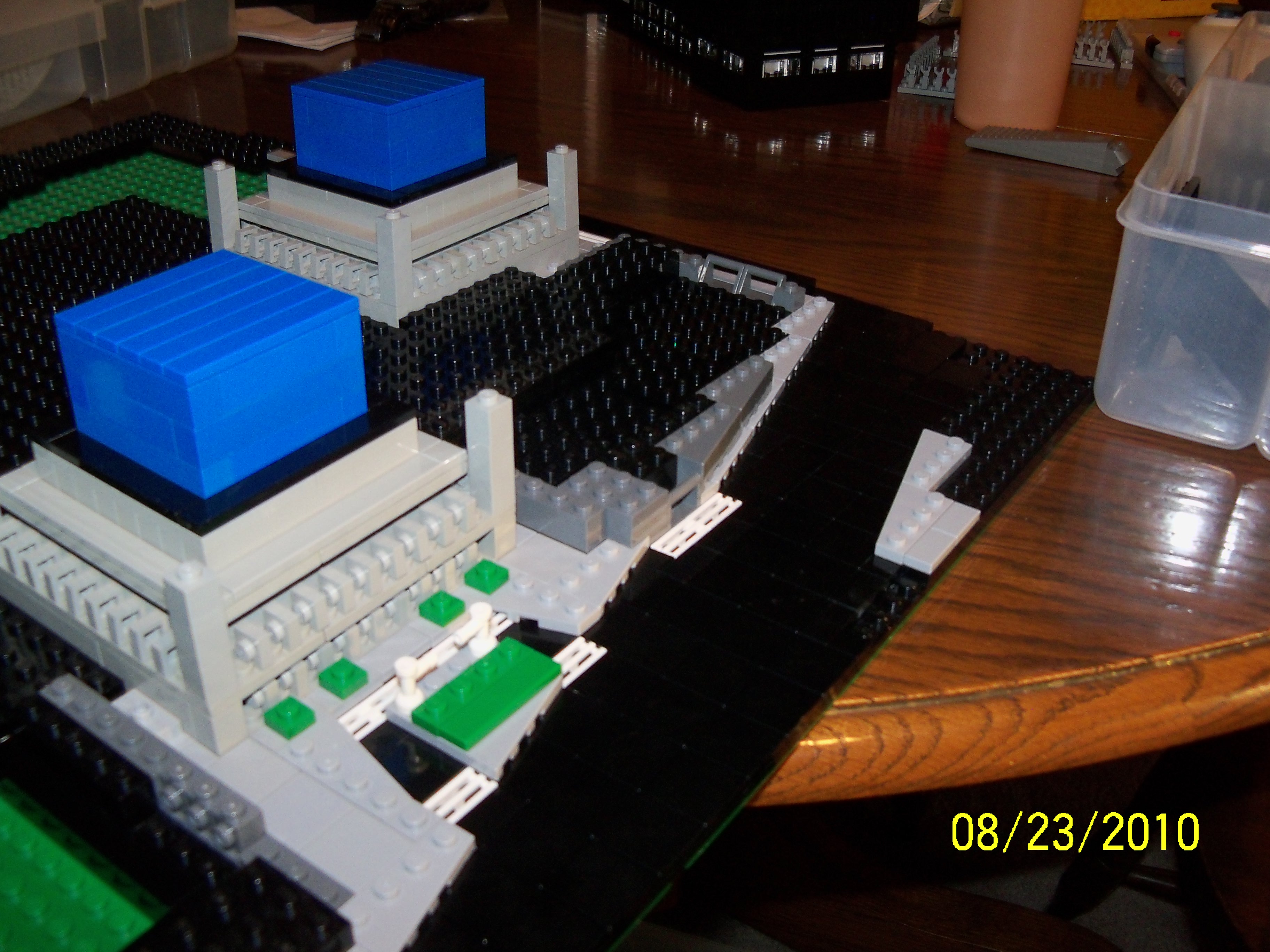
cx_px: 635
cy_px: 476
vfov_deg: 40.7
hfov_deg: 52.6
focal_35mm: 35
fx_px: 1284
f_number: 3.5
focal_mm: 6.2
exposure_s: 1/30
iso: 200
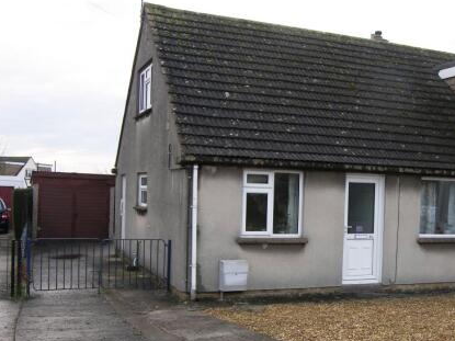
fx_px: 591
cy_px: 199
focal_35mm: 45
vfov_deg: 32.1
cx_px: 294
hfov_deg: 41.7
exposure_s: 1/80
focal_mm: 6.8
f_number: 3.2
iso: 50
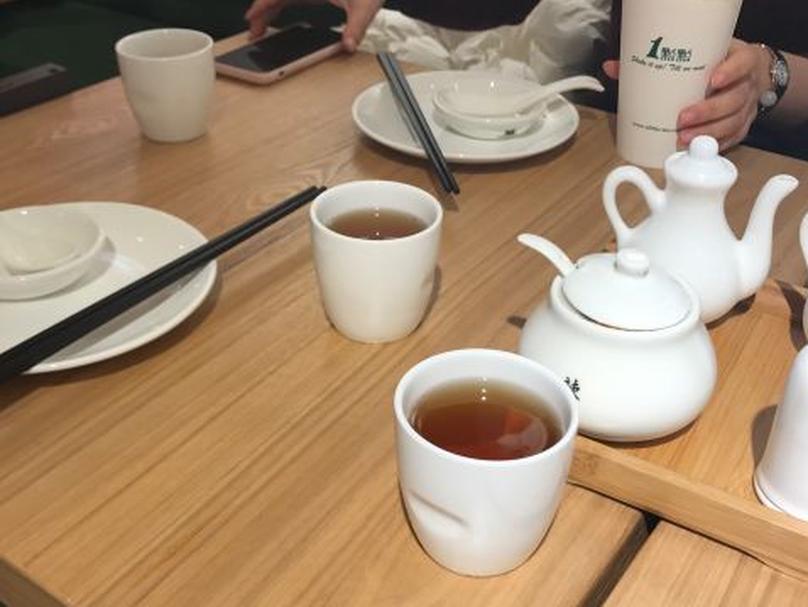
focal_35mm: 41
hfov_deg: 45.8
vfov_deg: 35.2
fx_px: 957
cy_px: 307
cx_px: 402
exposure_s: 1/100
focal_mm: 3.99
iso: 32
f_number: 1.8
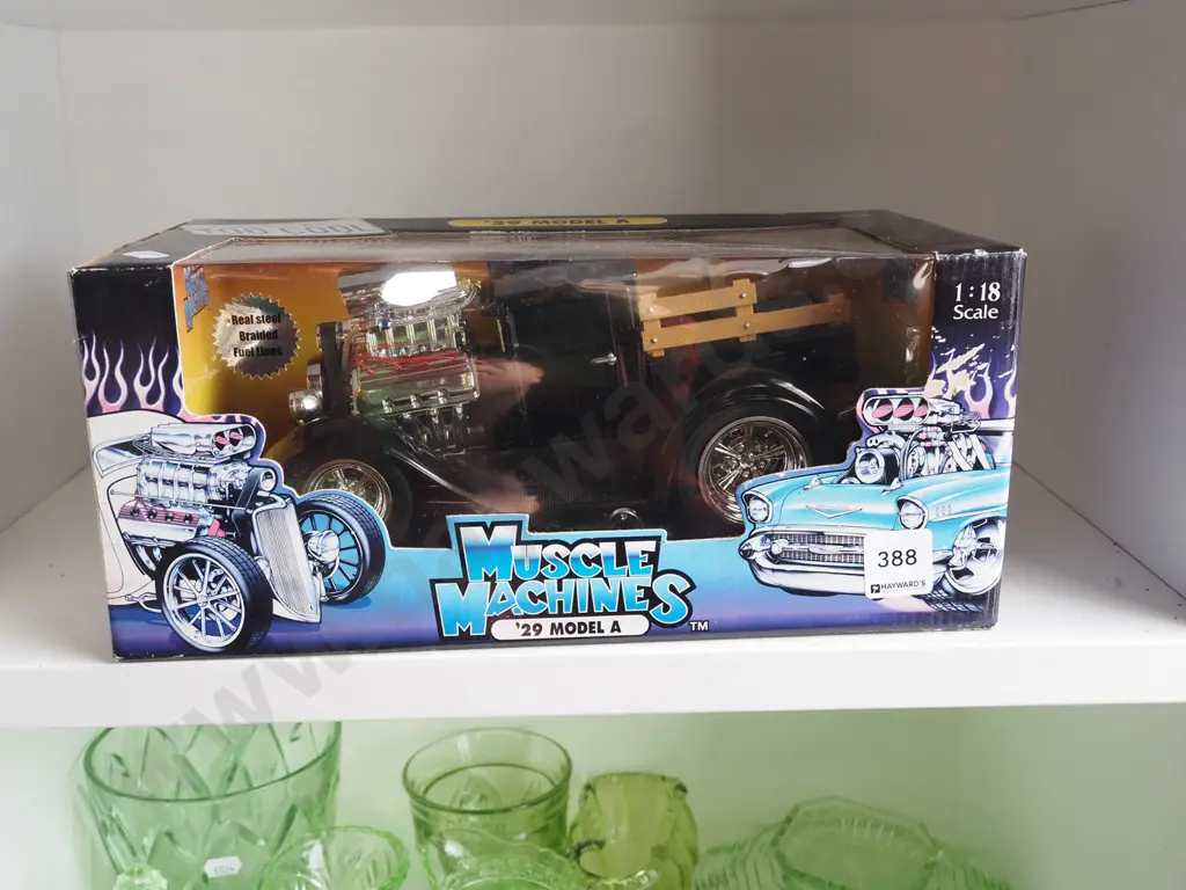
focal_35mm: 38
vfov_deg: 37.7
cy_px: 445
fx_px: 1302
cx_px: 593
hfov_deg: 49.0
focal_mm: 19
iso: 800
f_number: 5.6
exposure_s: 1/100
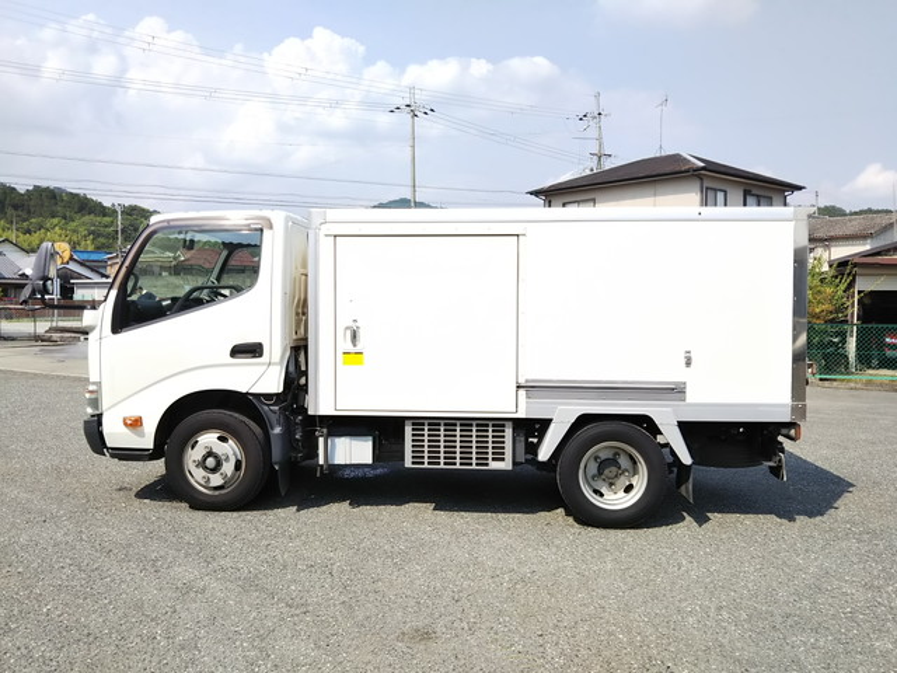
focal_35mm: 30
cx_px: 448
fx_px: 777
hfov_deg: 60.0
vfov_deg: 46.8
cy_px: 336
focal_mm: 4
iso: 20
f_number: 2.2
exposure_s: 1/798
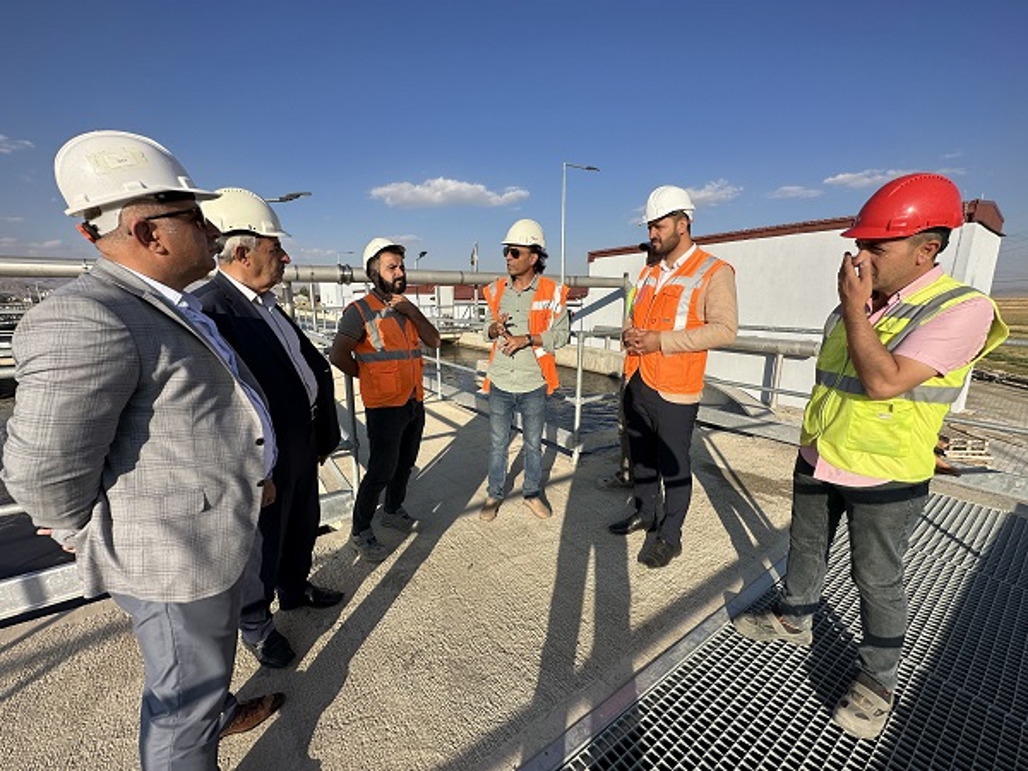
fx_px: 416
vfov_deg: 85.7
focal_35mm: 14
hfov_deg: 102.1
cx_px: 514
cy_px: 386
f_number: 2.2
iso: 50
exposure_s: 1/1984
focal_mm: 2.22
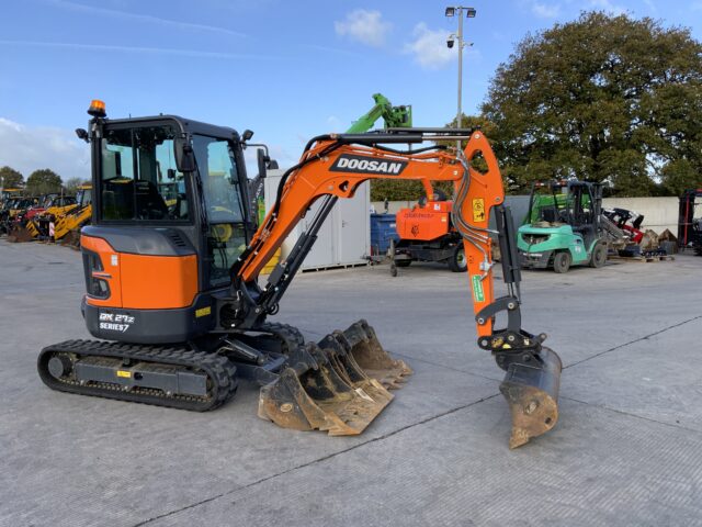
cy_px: 264
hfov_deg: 61.7
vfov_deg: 48.2
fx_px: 588
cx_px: 351
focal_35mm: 29
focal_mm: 3
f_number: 1.8
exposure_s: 1/855
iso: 16
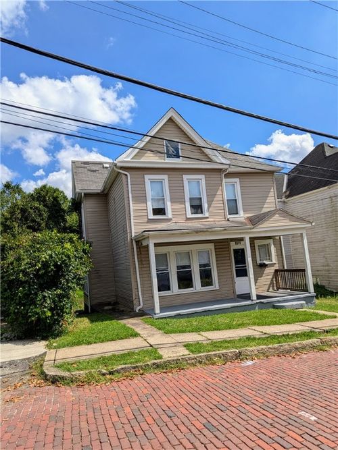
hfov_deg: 56.8
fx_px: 313
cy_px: 225
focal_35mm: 24
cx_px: 169
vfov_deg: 71.6
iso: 44
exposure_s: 1/3049
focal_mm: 4.53
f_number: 1.7
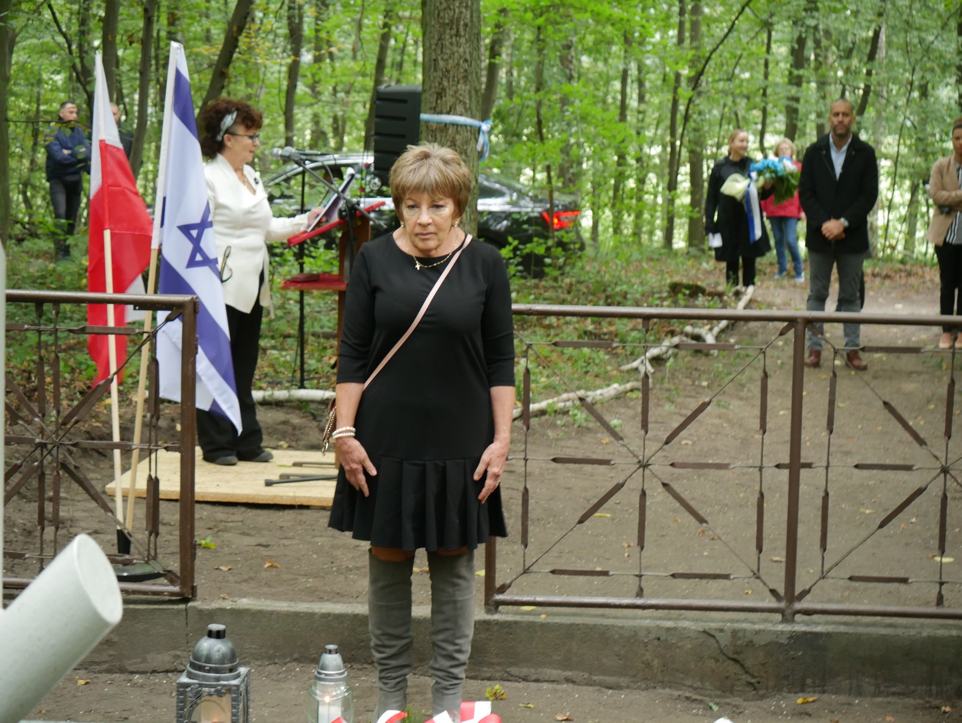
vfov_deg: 16.4
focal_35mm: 90
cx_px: 481
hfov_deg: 21.8
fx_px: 2502
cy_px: 362
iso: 800
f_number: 4.5
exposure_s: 1/30
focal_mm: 45
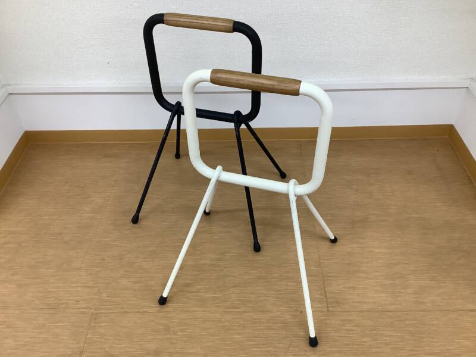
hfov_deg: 58.4
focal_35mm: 31
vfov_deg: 45.4
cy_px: 178
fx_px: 426
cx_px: 238
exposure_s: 1/60
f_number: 2.4
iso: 80
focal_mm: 3.3
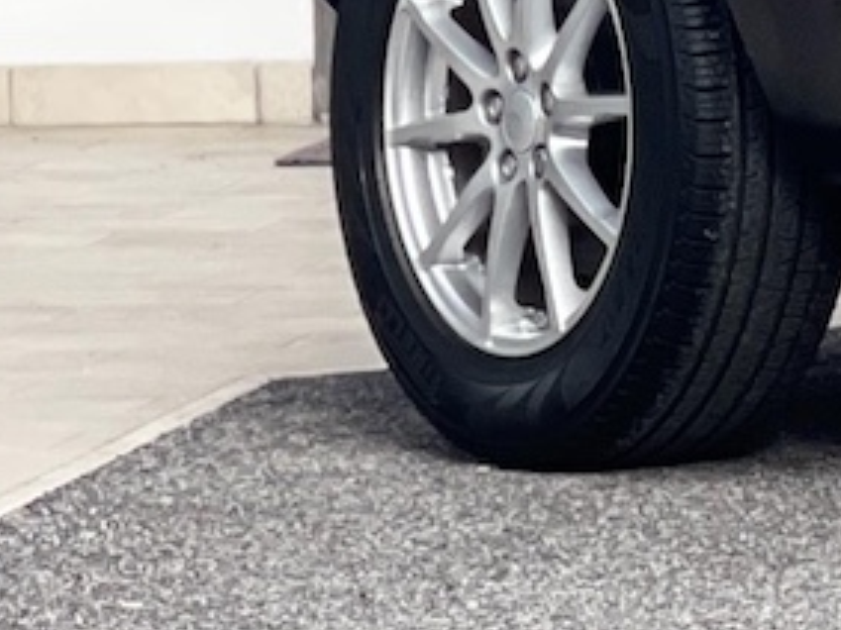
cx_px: 2227
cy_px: -192
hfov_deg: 5.4
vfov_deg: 4.2
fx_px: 8573
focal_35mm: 353
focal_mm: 7.5
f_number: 2.2
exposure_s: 1/497
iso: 32
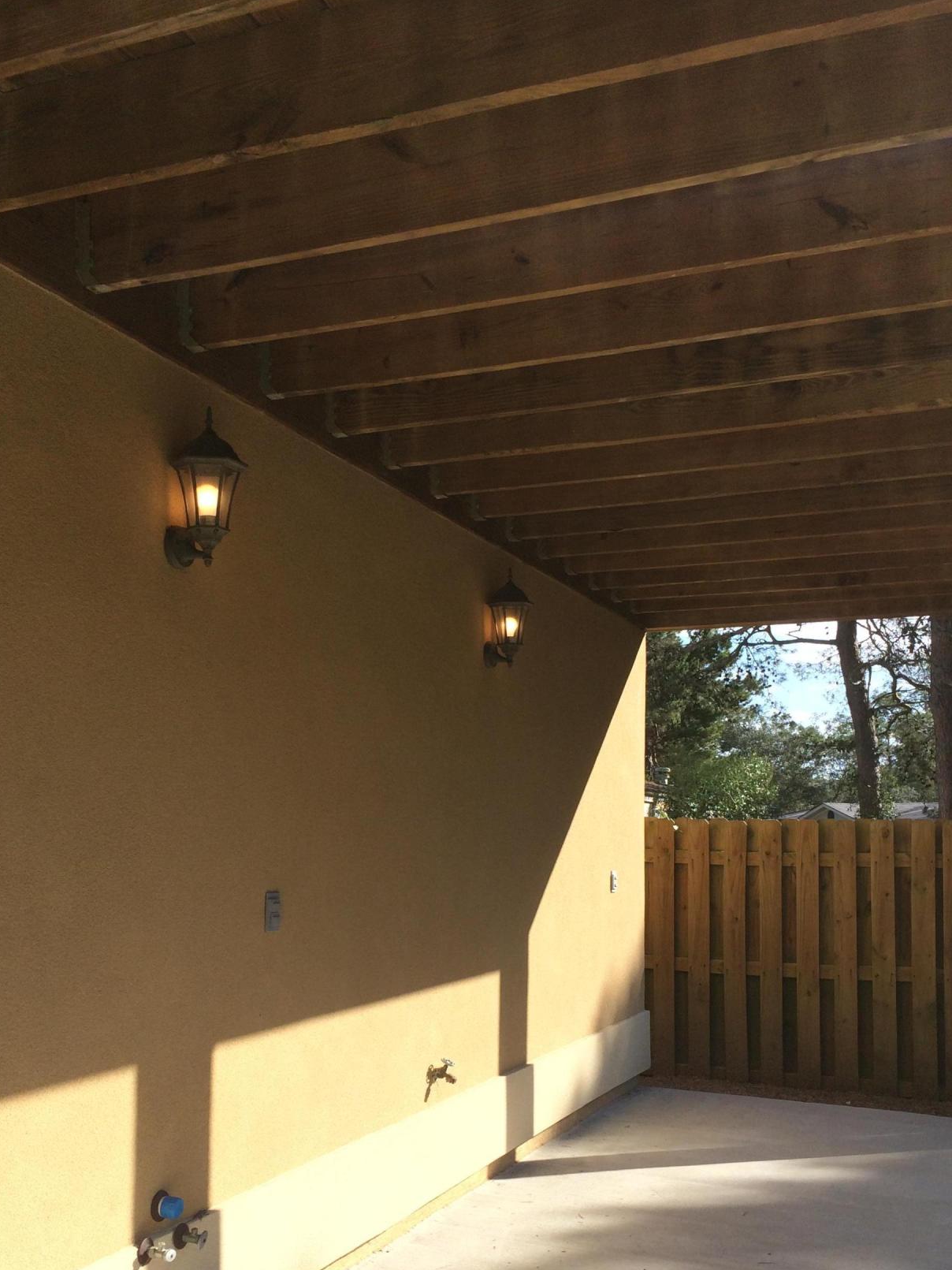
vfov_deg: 51.0
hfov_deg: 39.6
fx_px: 1320
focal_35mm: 36
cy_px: 773
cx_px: 459
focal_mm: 4.15
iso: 32
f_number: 2.2
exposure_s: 1/1282
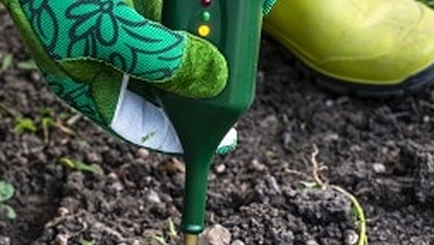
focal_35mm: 124
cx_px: 268
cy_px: 159
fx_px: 1429
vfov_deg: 9.8
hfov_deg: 17.3
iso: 560
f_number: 4.5
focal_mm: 50
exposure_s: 1/160
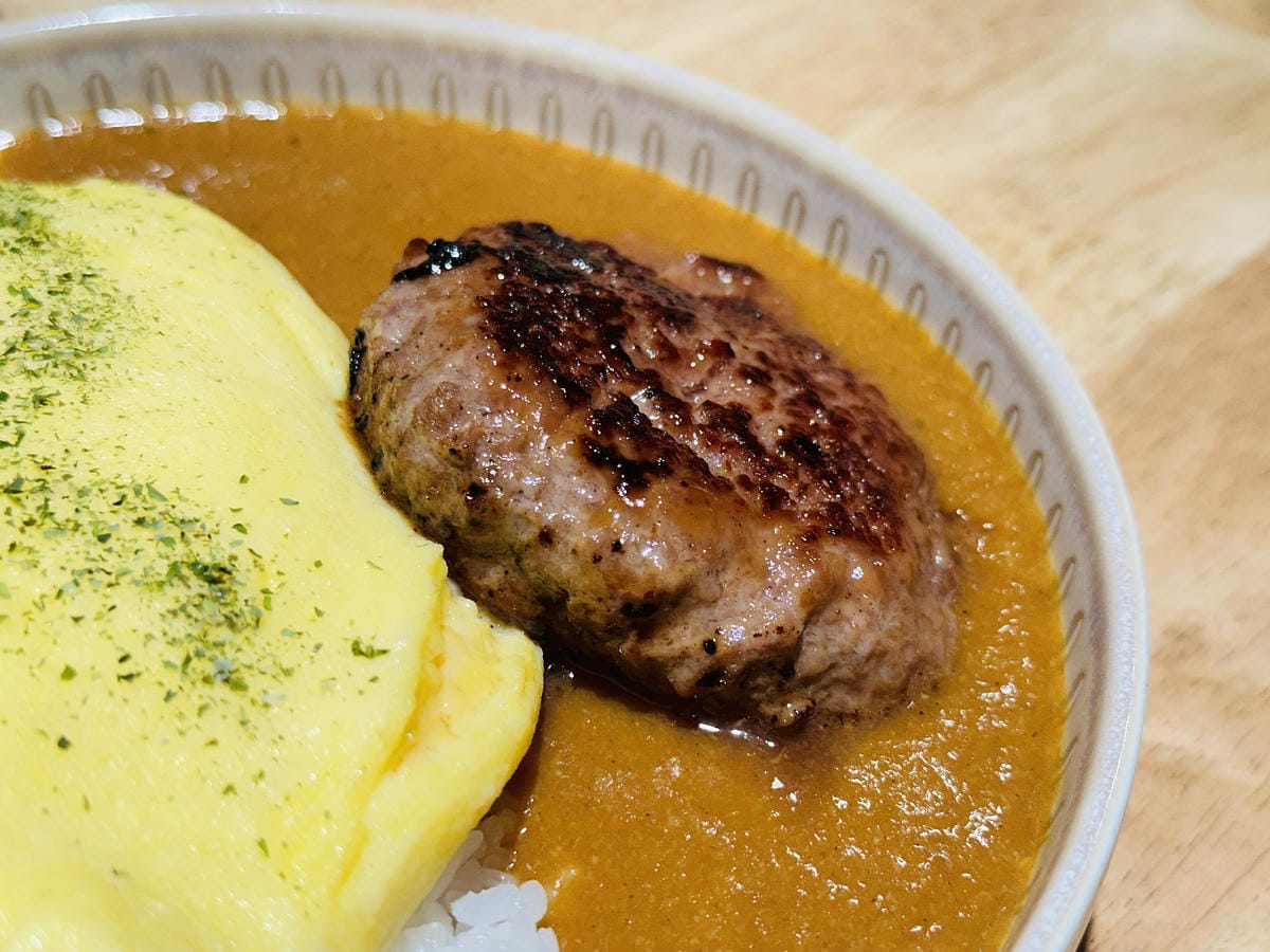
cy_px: 476
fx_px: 1761
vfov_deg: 30.3
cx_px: 635
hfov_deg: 39.7
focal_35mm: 48
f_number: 1.78
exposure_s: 1/120
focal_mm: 6.86
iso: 64
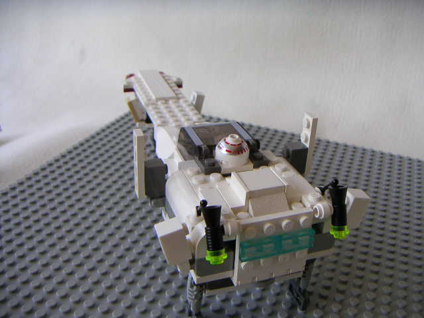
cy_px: 159
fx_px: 453
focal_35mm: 37
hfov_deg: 50.1
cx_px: 212
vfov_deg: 38.7
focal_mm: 4.8
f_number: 2.8
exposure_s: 1/90
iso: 64
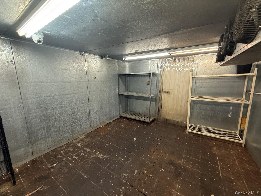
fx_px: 106
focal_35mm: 14
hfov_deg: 102.1
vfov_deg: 85.7
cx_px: 130
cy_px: 98
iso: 200
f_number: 2.2
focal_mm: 2.22
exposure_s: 1/60
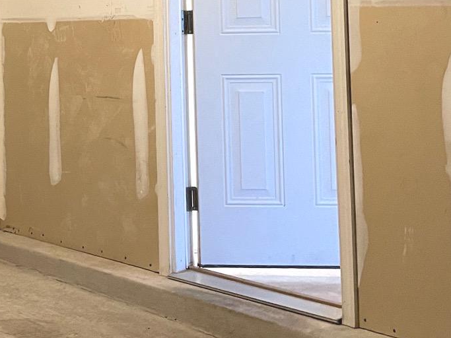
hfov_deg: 22.7
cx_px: -114
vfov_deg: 18.6
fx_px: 1016
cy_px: 36
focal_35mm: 78
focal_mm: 4.2
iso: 400
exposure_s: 1/40
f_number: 1.6
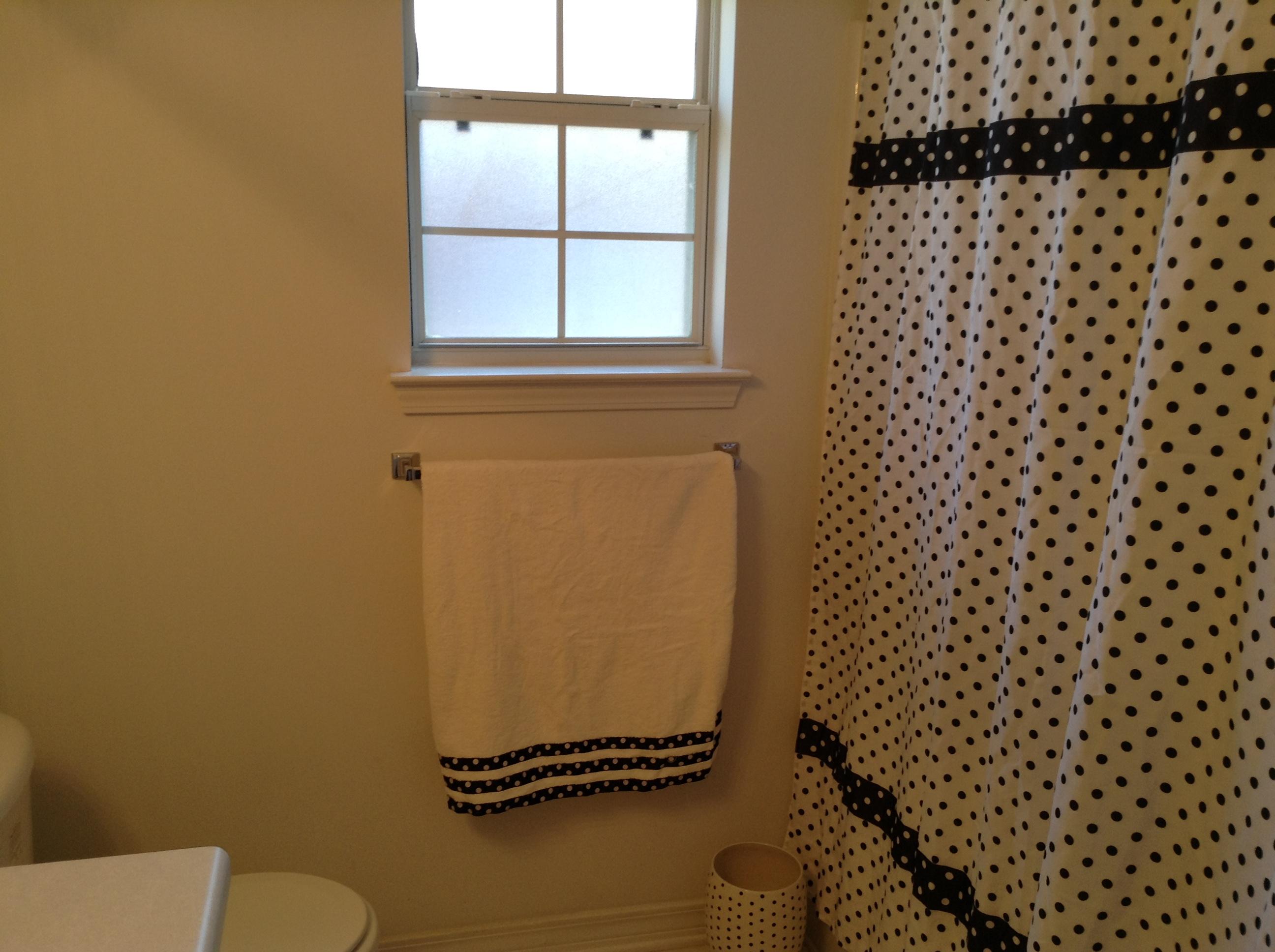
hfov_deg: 55.4
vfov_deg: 42.8
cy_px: 476
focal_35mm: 33
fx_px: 1214
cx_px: 638
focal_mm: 3.3
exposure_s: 1/24
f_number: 2.4
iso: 32
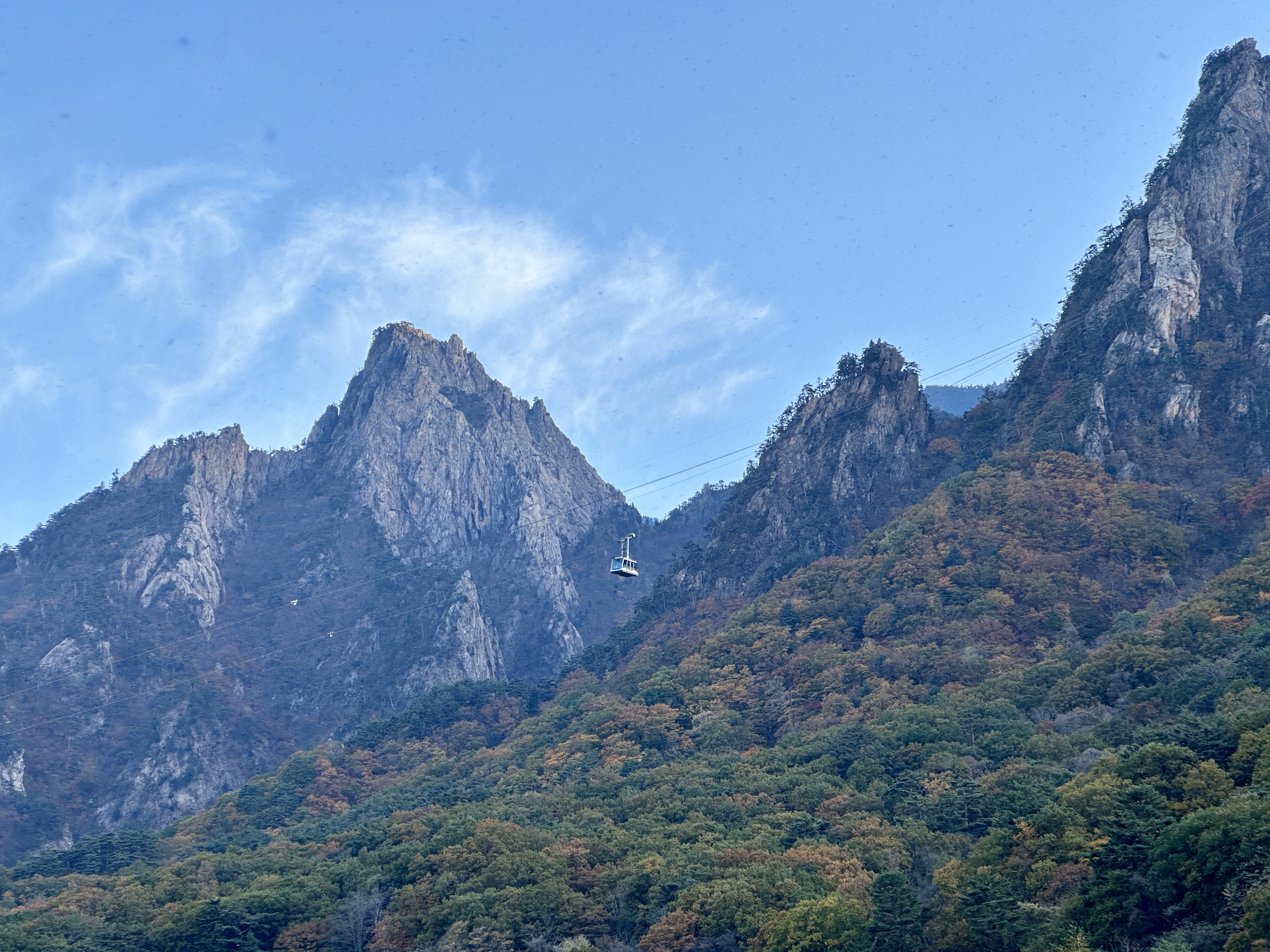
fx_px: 2825
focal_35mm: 77
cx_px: 635
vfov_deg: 19.1
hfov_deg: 25.3
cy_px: 476
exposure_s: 1/176
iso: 32
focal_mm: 9
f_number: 2.8
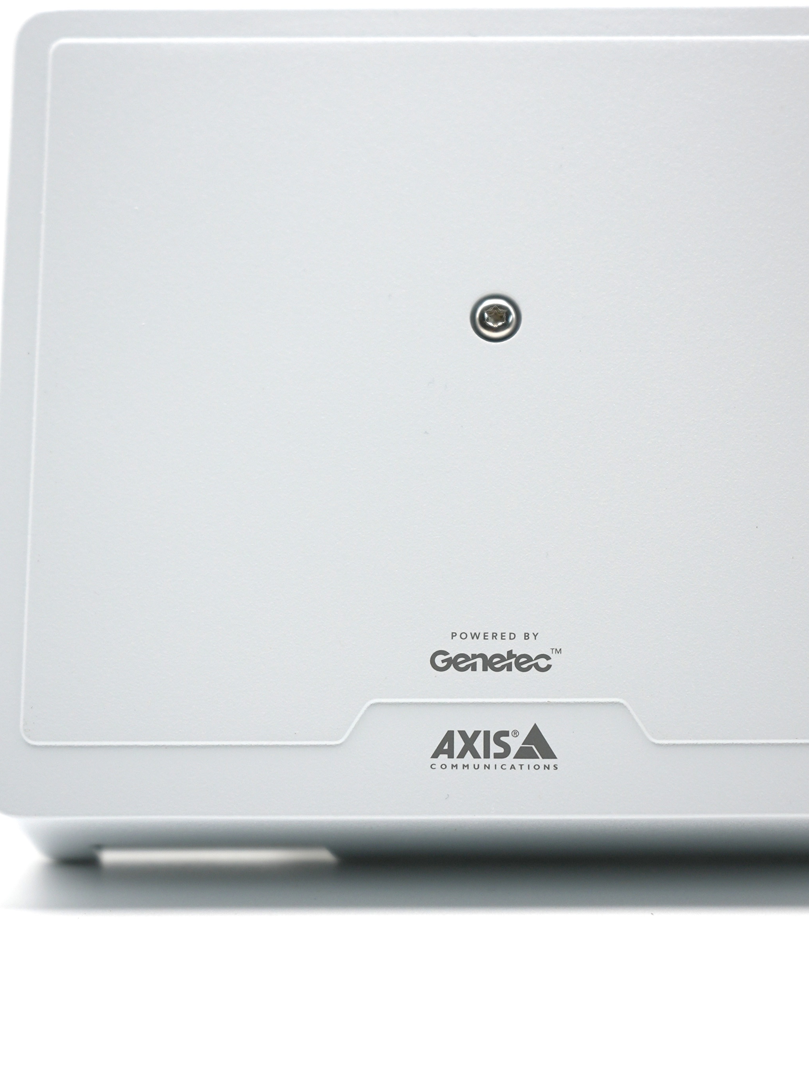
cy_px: 529
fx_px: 2088
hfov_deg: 21.9
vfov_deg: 29.0
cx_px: 498
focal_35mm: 67
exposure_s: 1/160
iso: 200
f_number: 4.5
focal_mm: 45
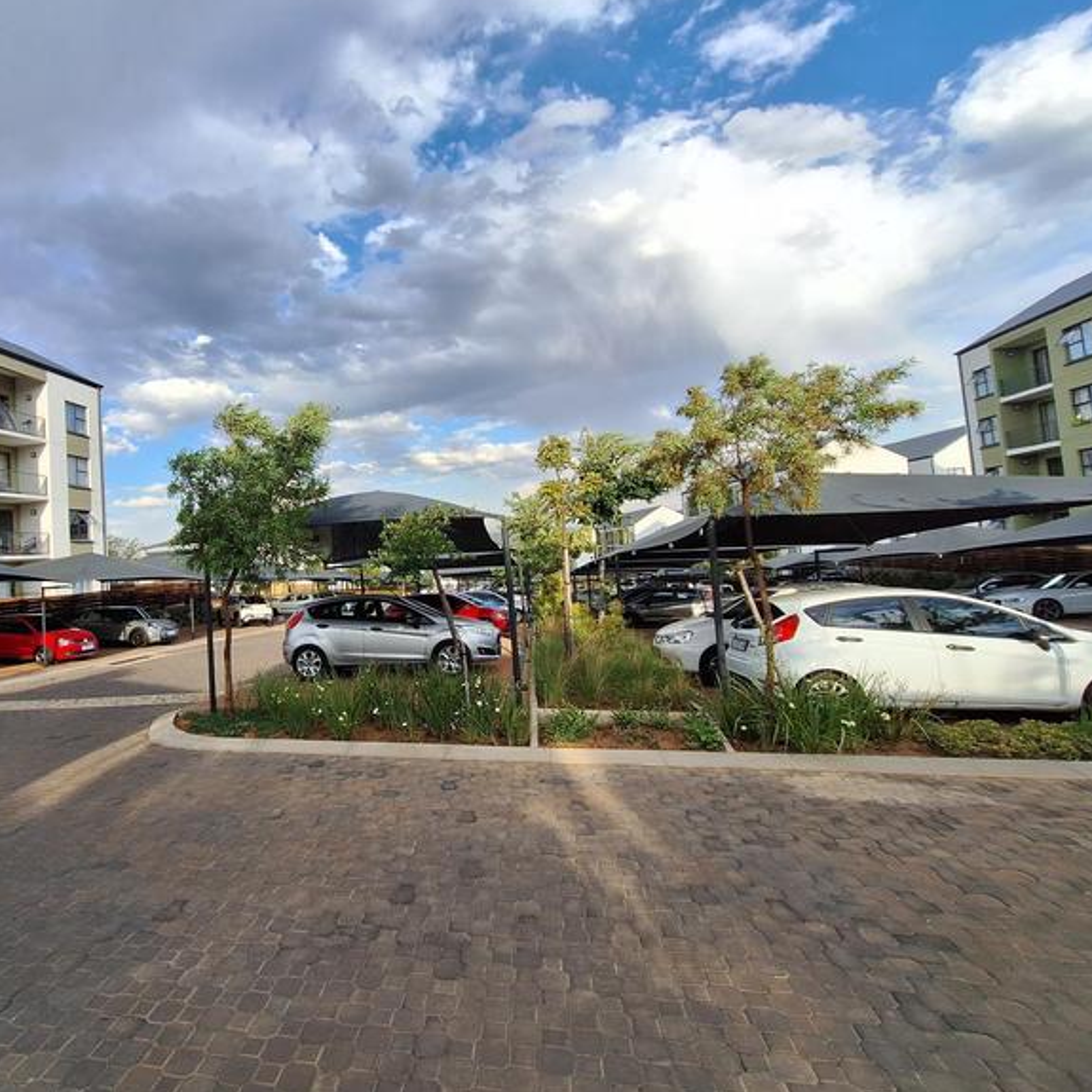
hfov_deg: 84.9
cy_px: 530
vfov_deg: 87.4
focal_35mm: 16
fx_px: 571
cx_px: 380
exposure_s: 1/896
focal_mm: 1.74
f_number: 2.2
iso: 40
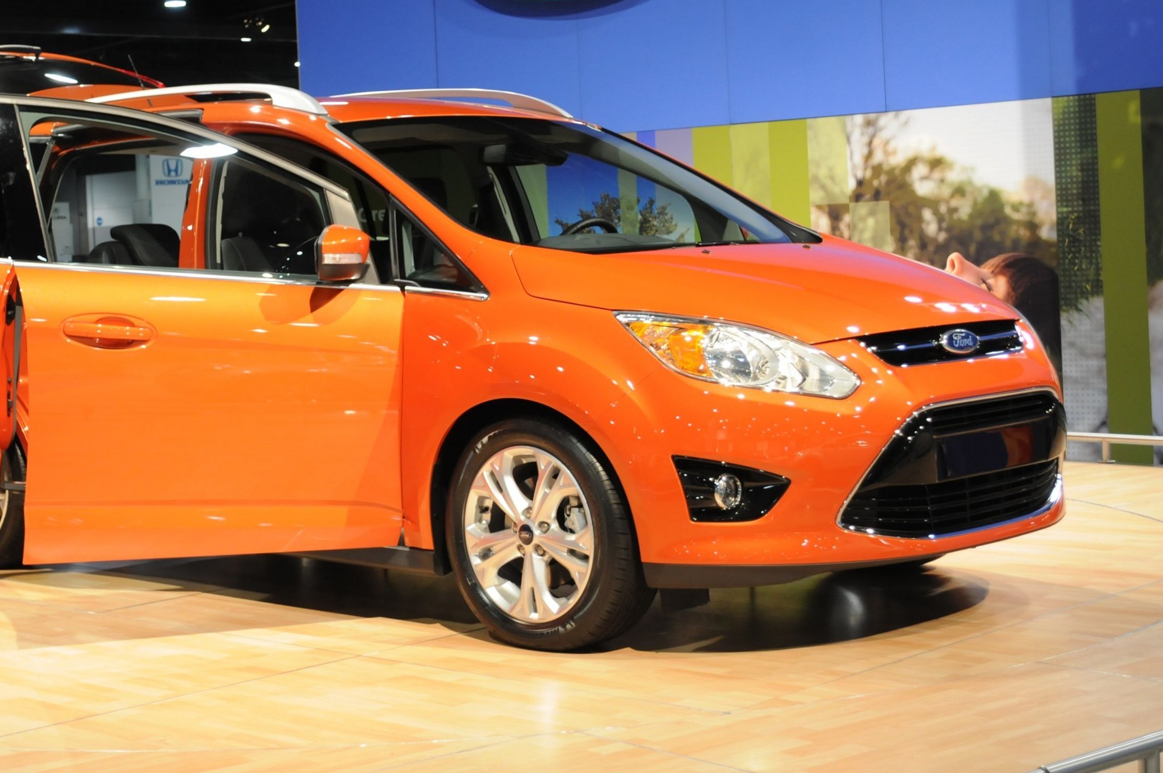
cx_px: 437
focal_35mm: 65
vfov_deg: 20.8
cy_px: 298
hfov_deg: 30.9
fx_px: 2098
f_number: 4.8
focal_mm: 32
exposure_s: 1/50
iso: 800
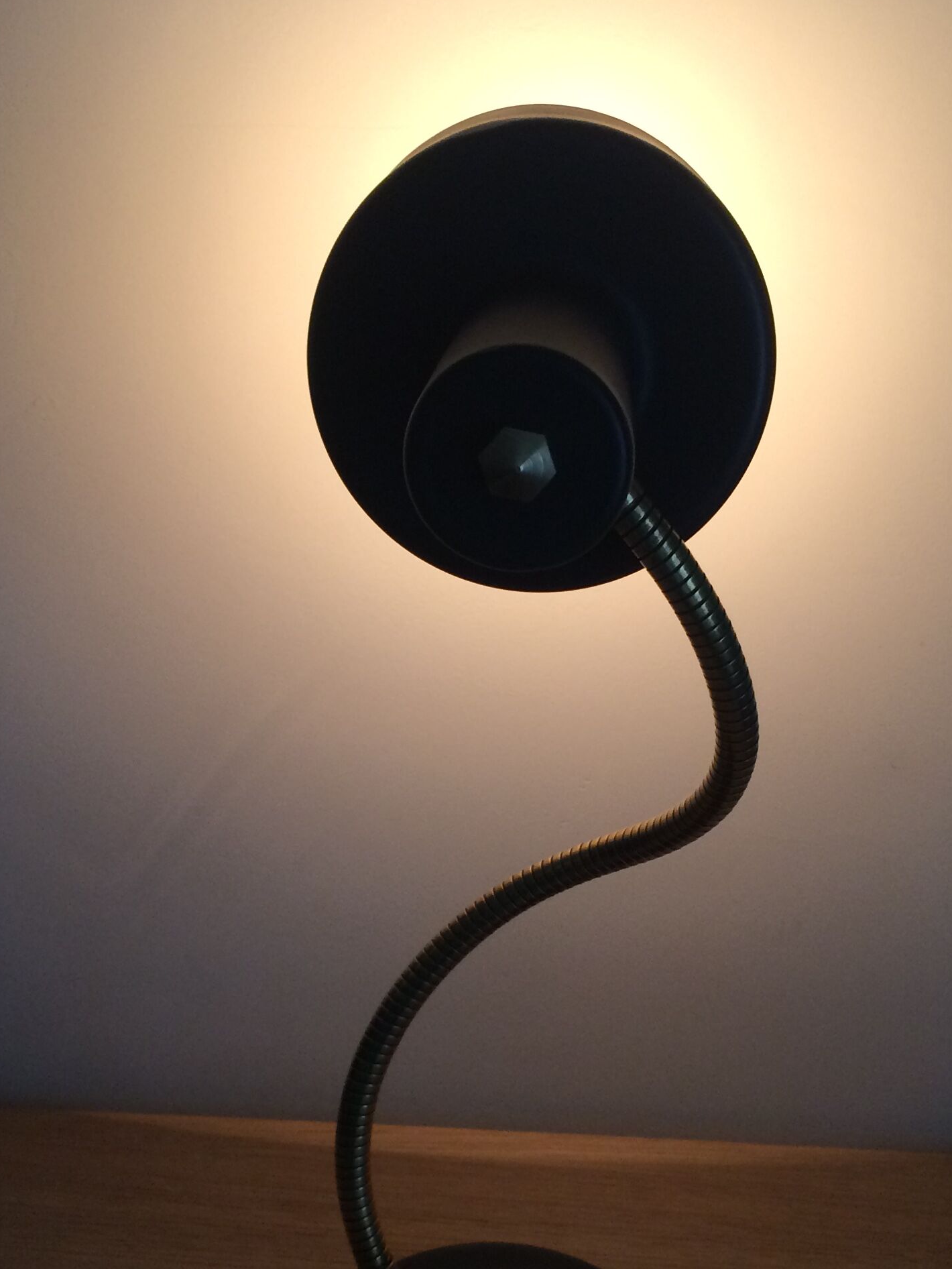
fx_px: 1833
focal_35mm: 50
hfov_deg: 29.1
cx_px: 481
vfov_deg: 38.1
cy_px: 701
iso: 80
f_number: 2.2
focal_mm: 4.15
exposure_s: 1/33
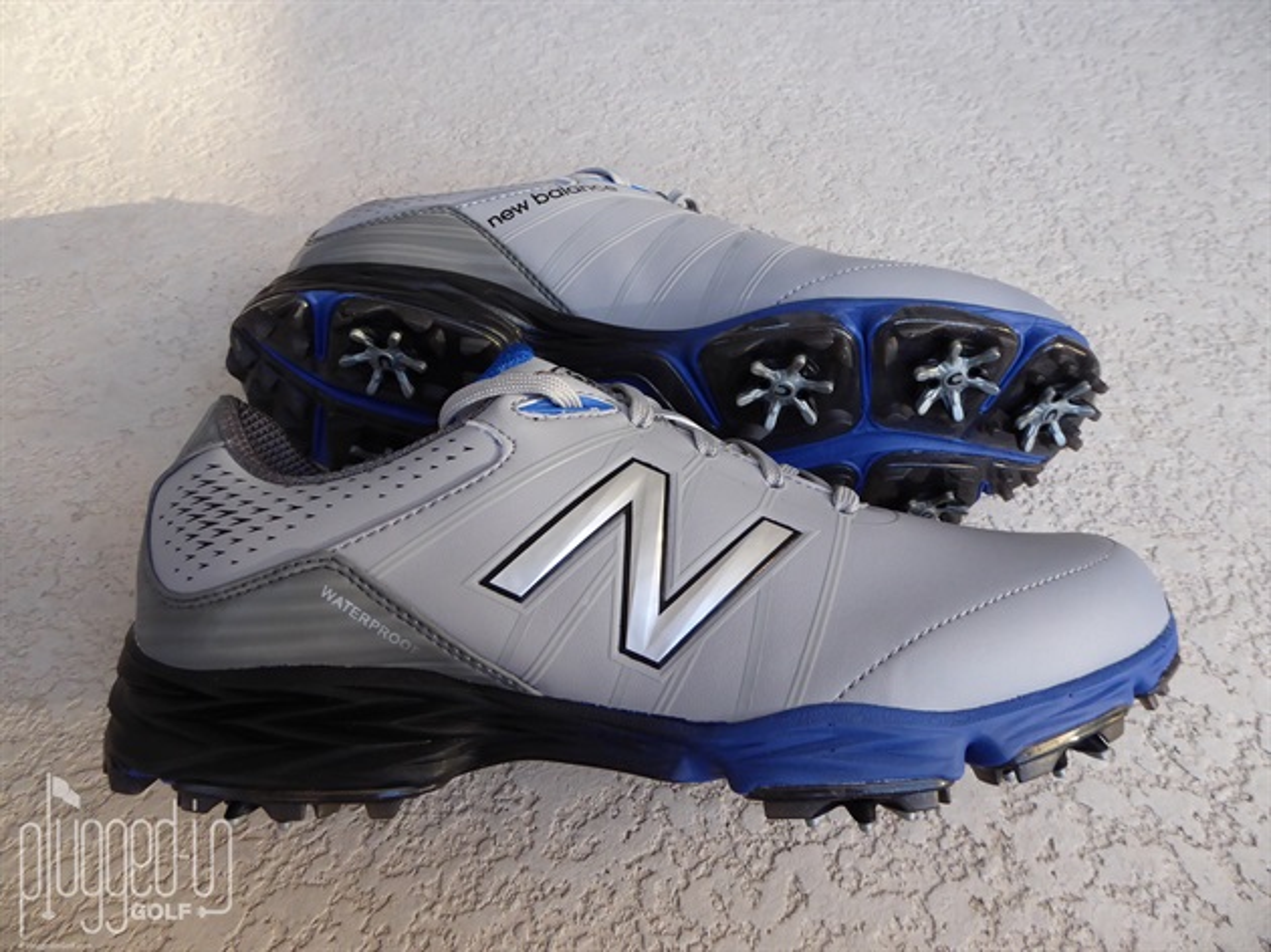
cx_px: 636
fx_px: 918
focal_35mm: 25
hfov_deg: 69.4
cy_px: 476
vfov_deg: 54.8
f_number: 3.3
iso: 250
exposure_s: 1/60
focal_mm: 4.3
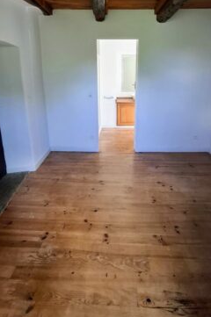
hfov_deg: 67.1
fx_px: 159
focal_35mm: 18
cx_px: 116
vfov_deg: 87.2
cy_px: 109
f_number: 2.2
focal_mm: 1.74
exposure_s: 1/40
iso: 100
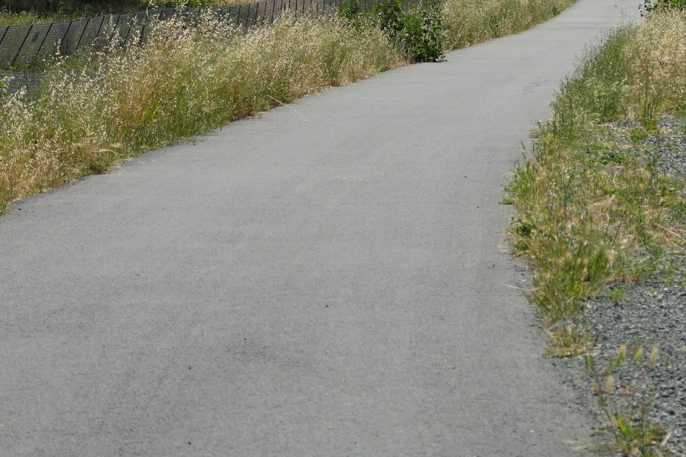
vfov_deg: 8.7
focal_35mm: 156
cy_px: -48
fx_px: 2972
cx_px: 478
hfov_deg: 13.1
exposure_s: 1/2500
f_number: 4.5
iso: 250
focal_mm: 50
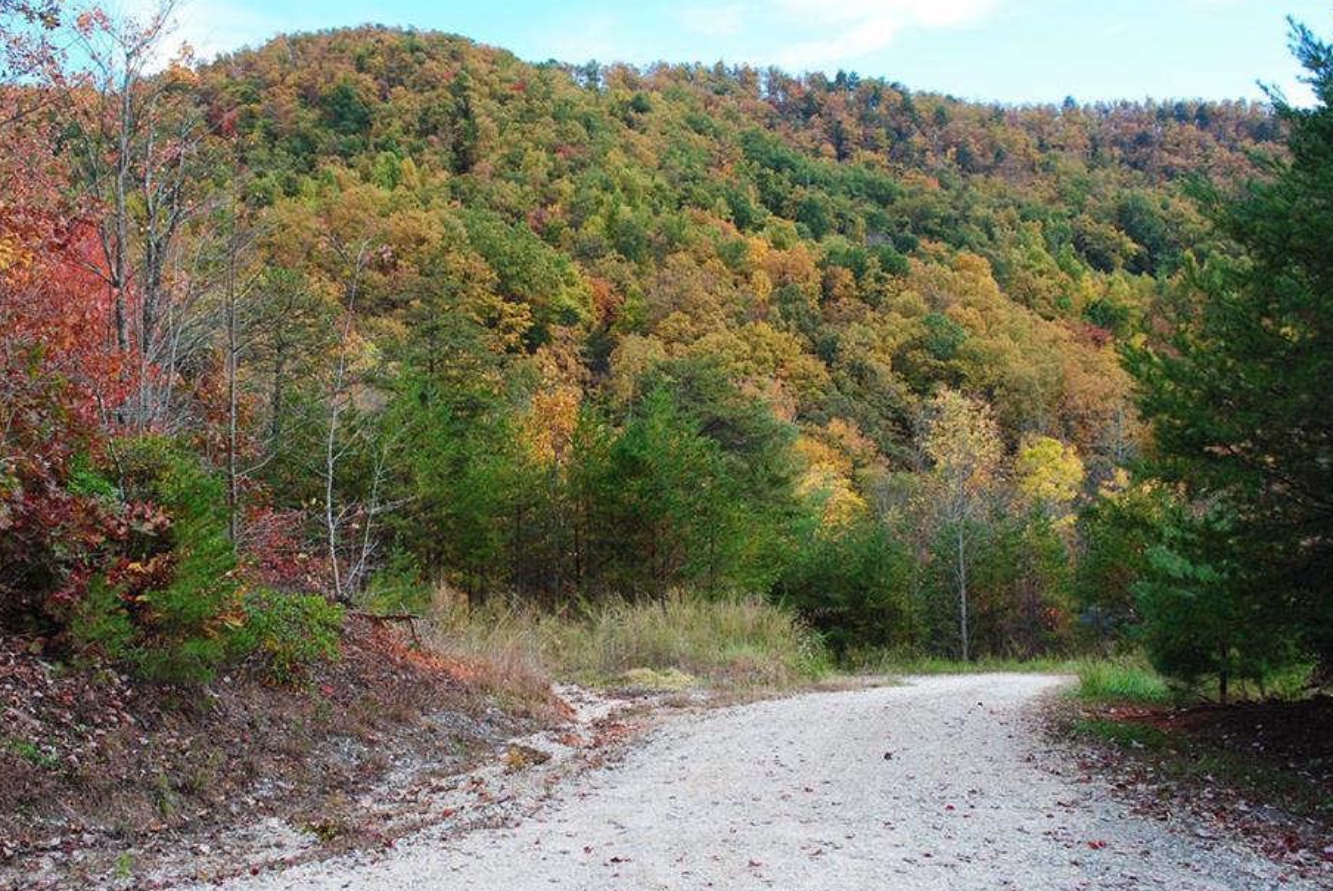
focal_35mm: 34
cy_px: 435
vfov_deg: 38.9
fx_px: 1260
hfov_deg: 55.6
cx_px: 585
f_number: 8
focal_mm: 20
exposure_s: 1/100
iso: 200
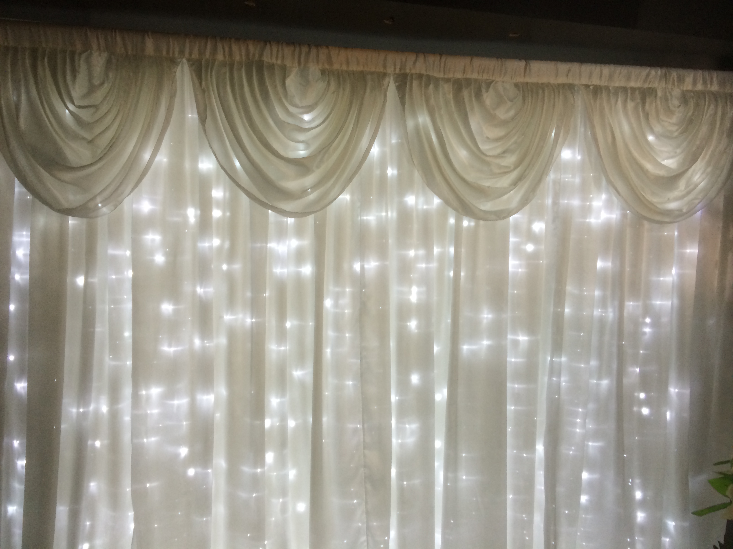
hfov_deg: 60.0
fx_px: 635
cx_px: 366
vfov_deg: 46.8
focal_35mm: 30
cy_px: 274
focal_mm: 4.12
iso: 125
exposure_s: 1/33
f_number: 2.2
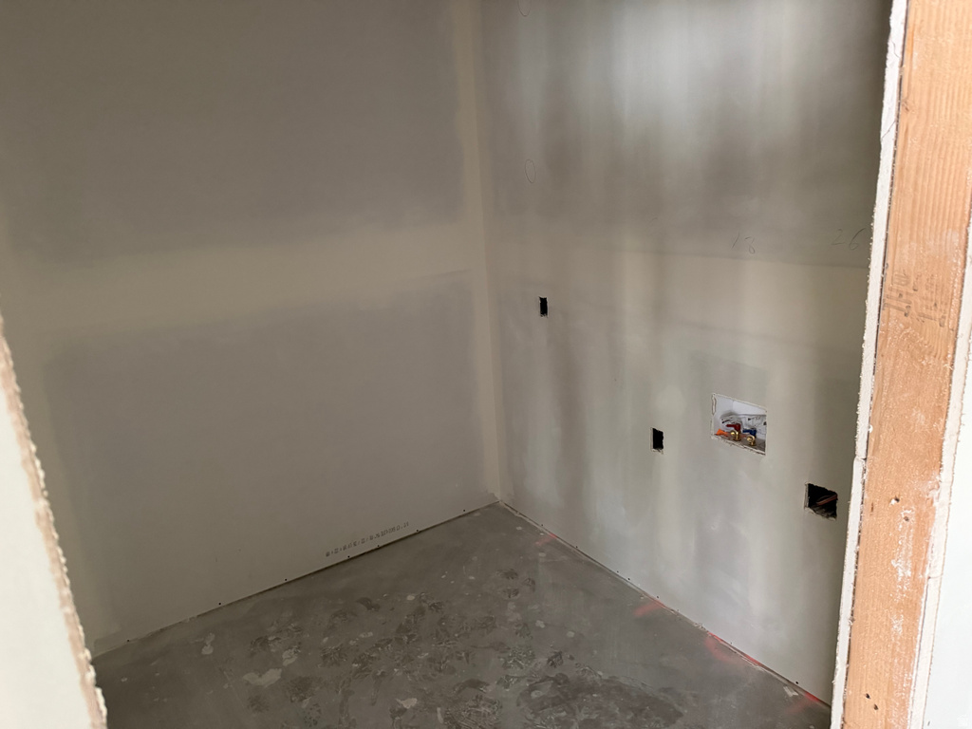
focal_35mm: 24
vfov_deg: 56.8
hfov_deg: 71.6
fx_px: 674
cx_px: 486
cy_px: 364
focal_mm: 6.76
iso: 800
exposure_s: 1/59
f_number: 1.78
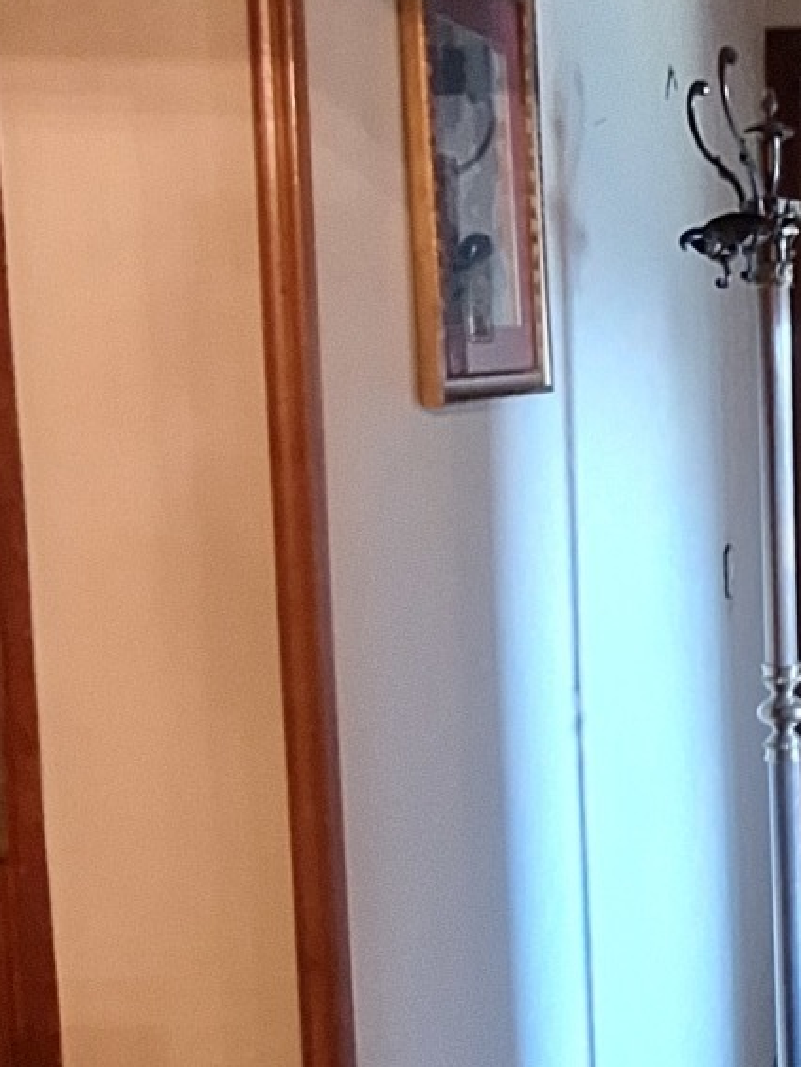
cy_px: 554
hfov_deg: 22.6
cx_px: 998
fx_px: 1820
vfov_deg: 32.7
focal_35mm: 59
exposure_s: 1/20
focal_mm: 1.74
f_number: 2.2
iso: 640
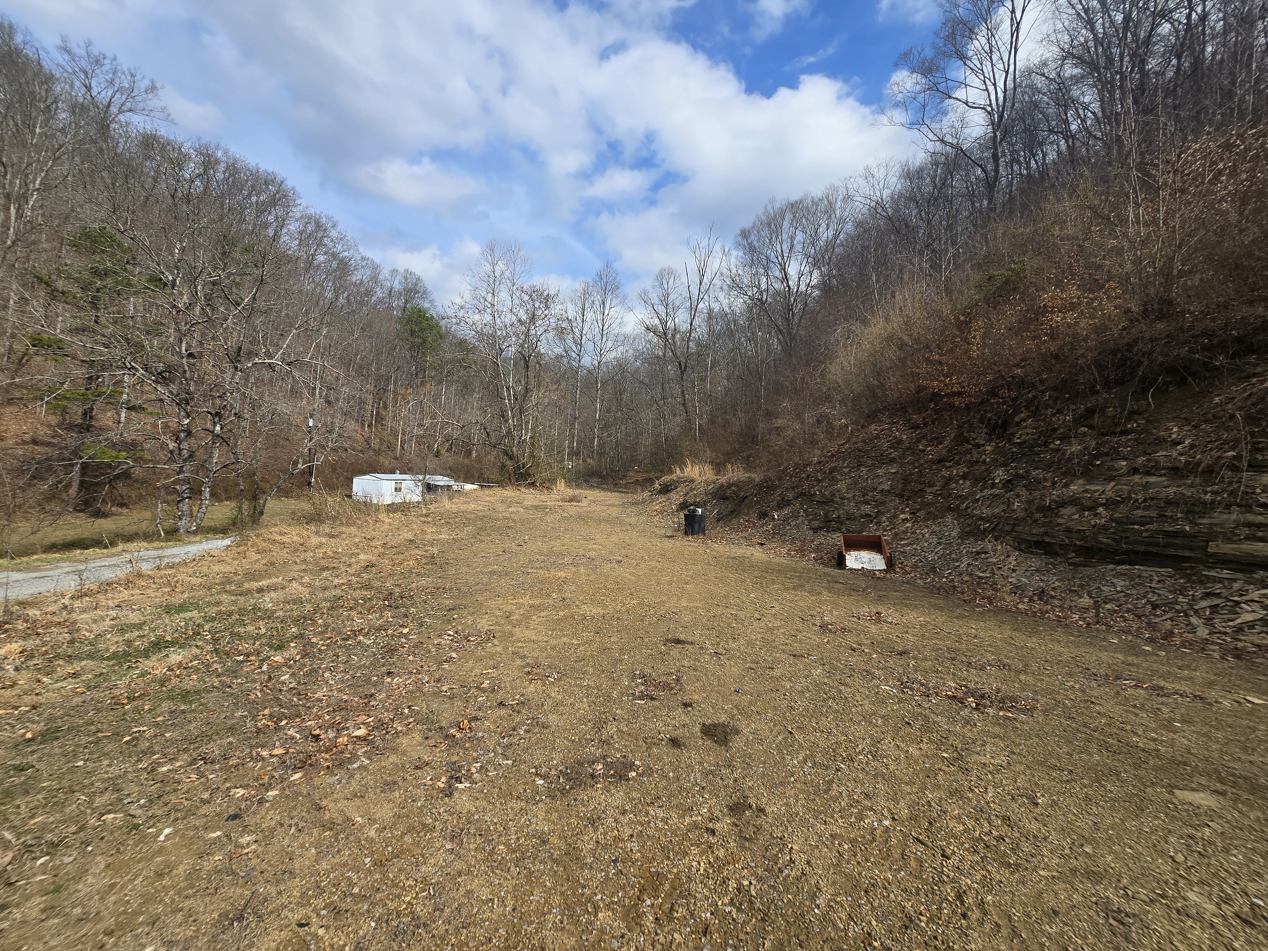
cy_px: 476
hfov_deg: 106.2
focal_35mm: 13
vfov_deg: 89.9
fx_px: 476
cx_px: 634
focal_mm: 2.2
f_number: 2.2
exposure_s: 1/2302
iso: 50
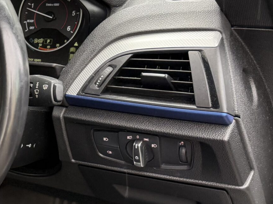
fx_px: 560
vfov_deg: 20.7
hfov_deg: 23.6
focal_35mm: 71
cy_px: 120
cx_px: -98
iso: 200
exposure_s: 1/87
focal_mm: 6.76
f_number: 1.78
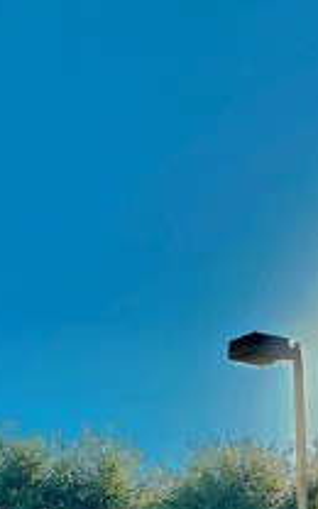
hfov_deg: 9.6
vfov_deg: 14.6
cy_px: 702
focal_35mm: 136
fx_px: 1886
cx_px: 61
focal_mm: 4.25
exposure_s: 1/1232
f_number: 1.8
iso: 32
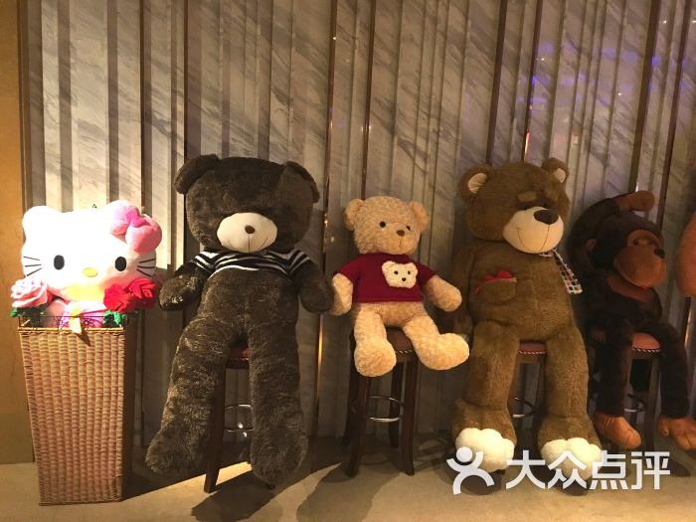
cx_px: 348
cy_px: 261
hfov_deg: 61.7
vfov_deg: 48.2
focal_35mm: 29
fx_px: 583
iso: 160
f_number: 2.2
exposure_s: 1/33
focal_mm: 4.15
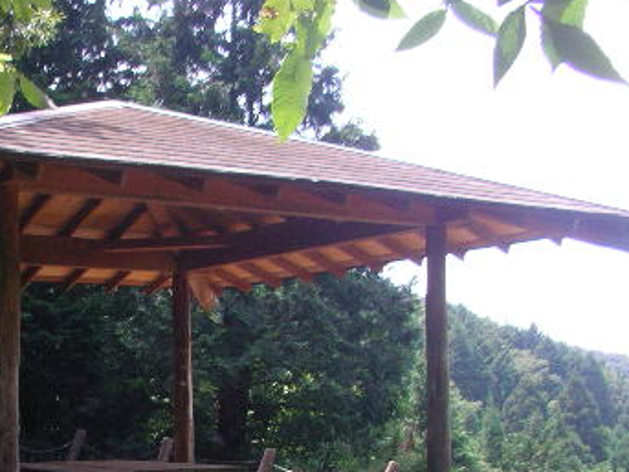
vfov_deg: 21.1
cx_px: 134
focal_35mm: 69
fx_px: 1253
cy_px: 371
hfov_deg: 27.7
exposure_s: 1/100
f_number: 2.8
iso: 100
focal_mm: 5.7
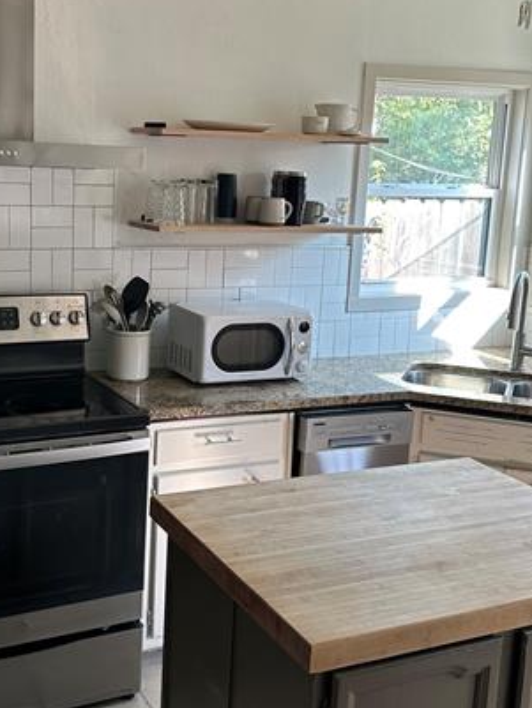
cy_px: 316
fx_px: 942
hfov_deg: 31.4
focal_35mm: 46
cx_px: 205
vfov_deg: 41.2
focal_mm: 6.86
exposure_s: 1/120
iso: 125
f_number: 1.78
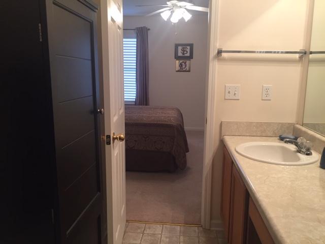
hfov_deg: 61.7
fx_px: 272
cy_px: 122
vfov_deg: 48.2
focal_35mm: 29
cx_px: 162
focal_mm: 4.15
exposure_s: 1/30
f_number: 2.2
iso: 50
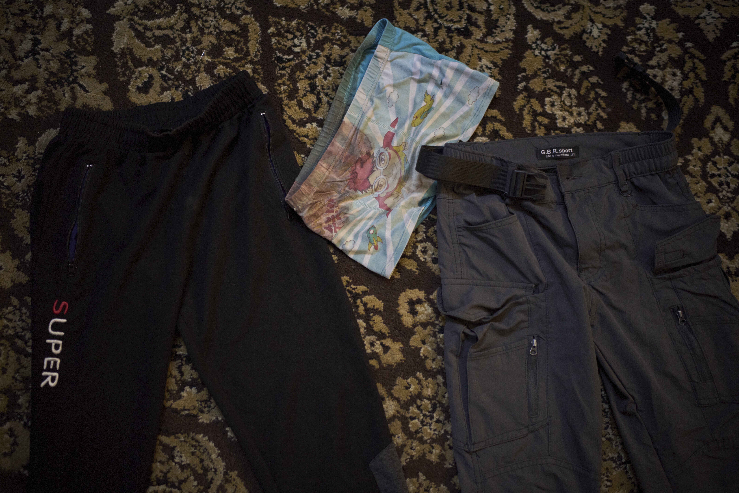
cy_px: 246
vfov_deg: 37.9
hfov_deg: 54.4
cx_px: 370
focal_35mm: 35
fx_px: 718
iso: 2500
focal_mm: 35
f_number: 1.4
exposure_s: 1/320
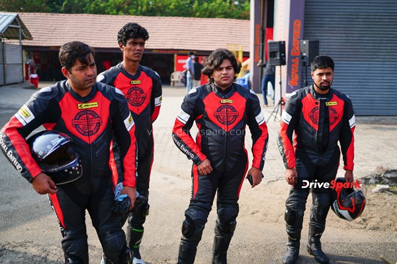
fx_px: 441
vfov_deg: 33.4
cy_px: 132
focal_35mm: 40
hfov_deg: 48.5
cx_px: 198
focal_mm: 40
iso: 125
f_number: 2
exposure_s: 1/4000
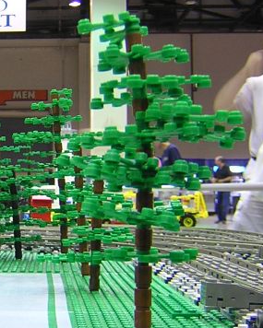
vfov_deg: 24.1
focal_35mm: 79
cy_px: 155
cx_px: -15
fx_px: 768
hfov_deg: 18.8
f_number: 2.6
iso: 104
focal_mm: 4.7
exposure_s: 1/3.6
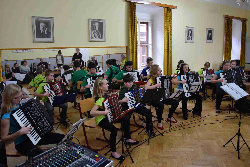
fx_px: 194
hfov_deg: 65.5
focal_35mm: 28
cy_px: 81
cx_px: 123
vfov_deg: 46.4
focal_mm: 18
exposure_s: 1/60
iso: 1600
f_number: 4
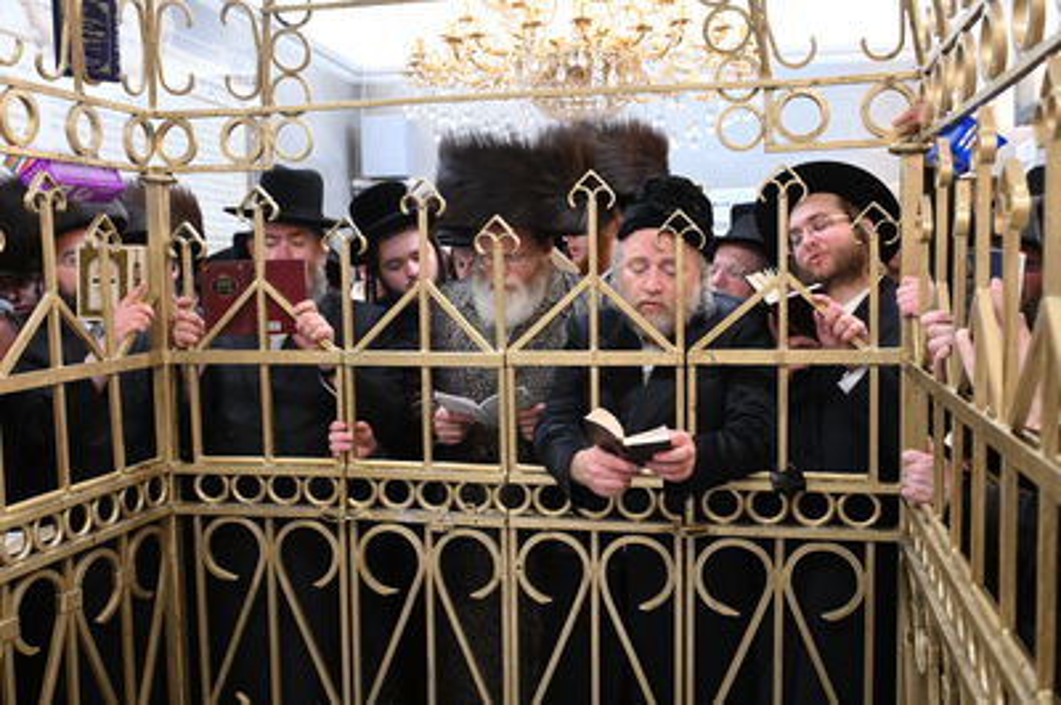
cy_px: 352
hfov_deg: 54.5
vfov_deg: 37.8
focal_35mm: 35
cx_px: 530
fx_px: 1031
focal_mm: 35
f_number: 4
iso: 3200
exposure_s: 1/125
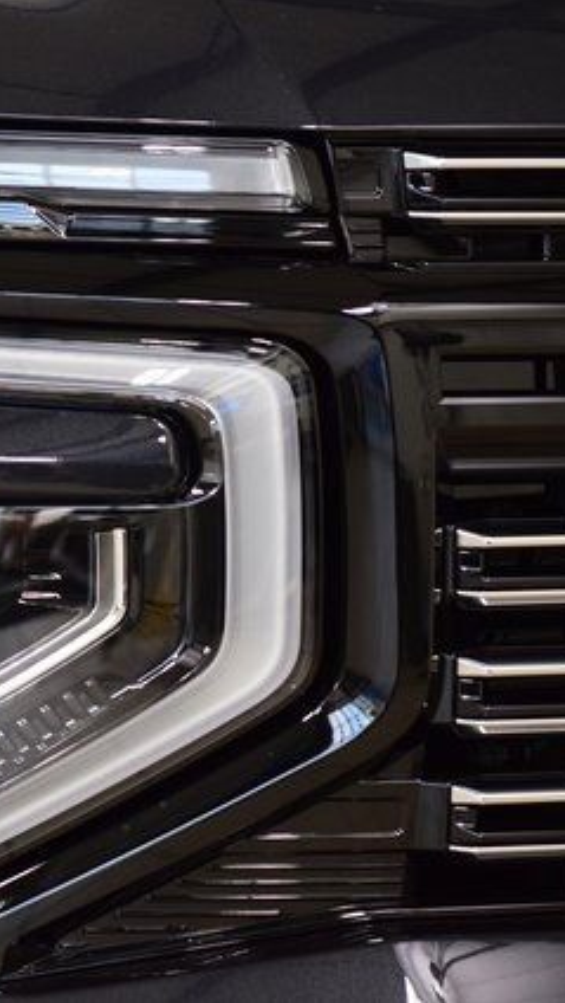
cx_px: 12
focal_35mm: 166
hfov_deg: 7.3
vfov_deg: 13.0
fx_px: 4414
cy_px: 500
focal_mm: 70
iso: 1600
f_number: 3.2
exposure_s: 1/125
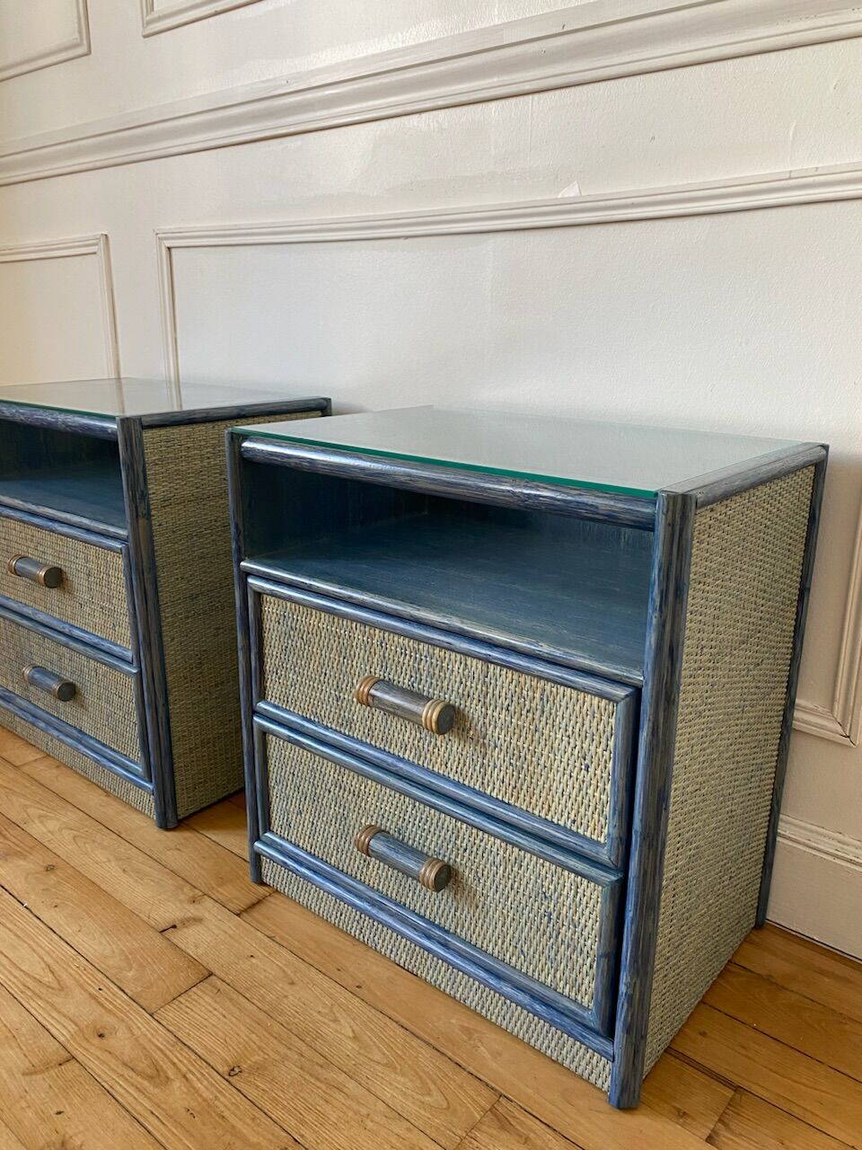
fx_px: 863
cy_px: 575
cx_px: 431
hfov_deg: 53.1
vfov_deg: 67.3
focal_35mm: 26
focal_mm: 4.25
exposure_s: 1/78
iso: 125
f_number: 1.8
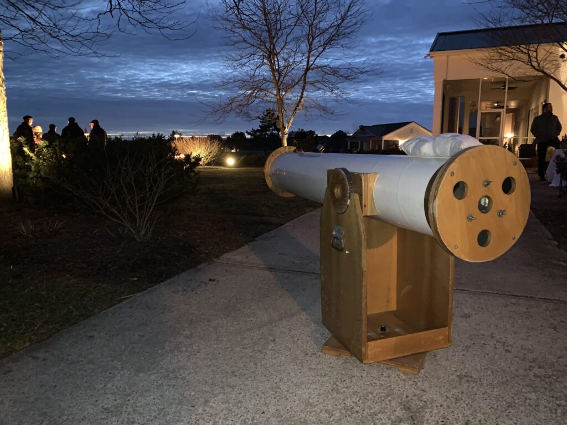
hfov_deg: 67.3
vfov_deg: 53.1
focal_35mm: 26
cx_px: 284
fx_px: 426
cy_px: 212
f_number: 1.8
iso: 400
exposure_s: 1/4
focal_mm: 4.25
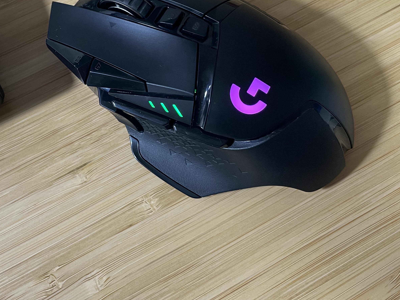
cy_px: 83
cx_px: 103
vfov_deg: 32.4
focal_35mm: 44
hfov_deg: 41.8
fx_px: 508
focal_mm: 4.2
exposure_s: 1/60
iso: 100
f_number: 1.6
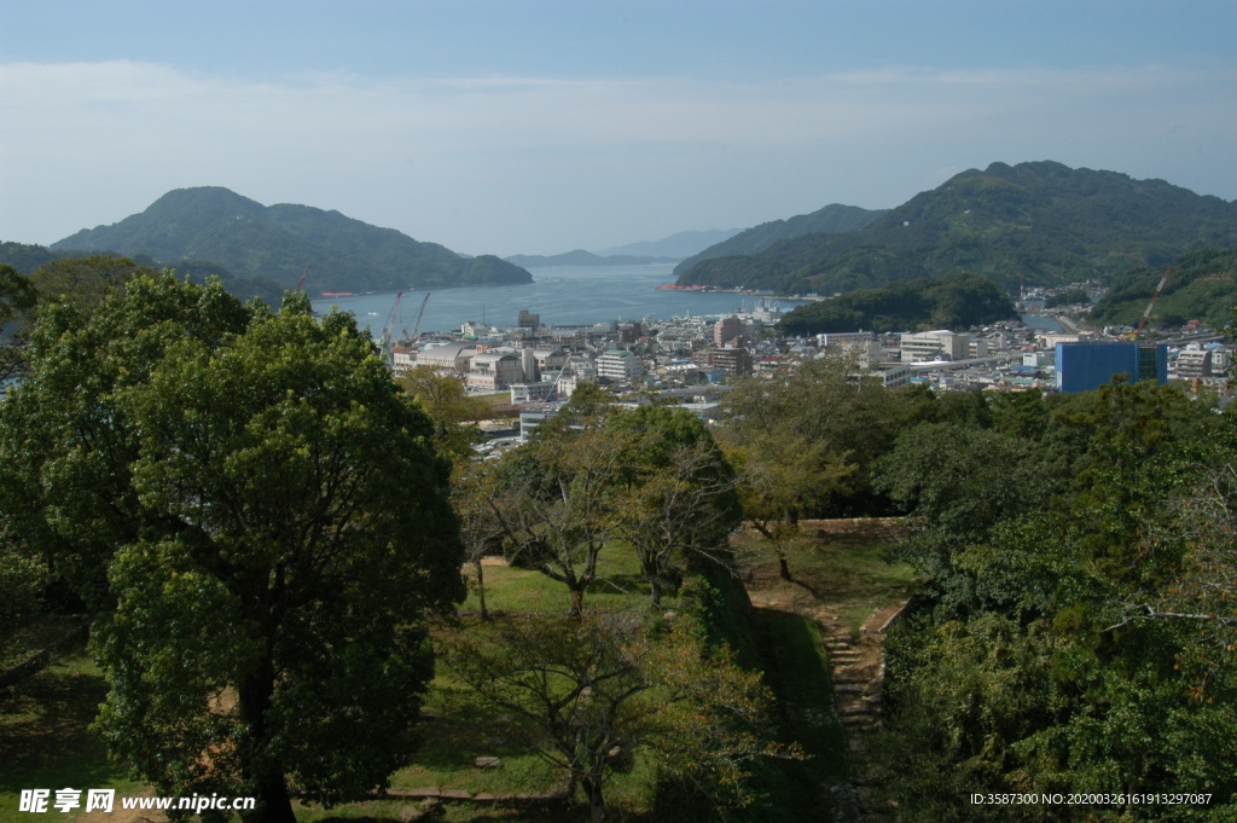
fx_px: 1236
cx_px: 618
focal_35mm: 36
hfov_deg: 53.2
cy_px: 412
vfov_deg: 36.8
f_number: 10
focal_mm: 24
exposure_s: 1/350
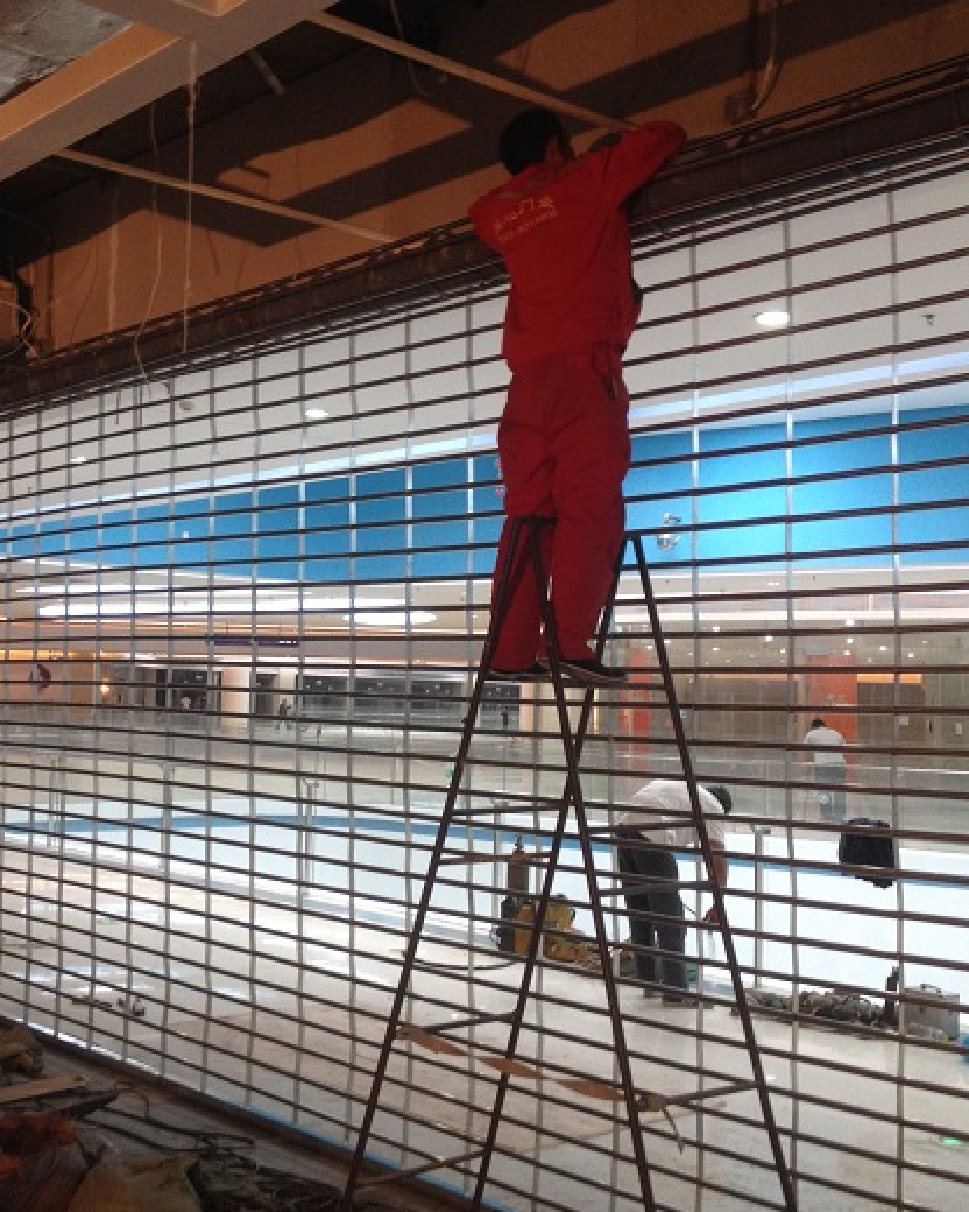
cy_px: 605
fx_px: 1649
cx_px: 375
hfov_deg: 32.6
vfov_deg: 40.3
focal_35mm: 46
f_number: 2.4
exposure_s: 1/20
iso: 100
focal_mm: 4.28
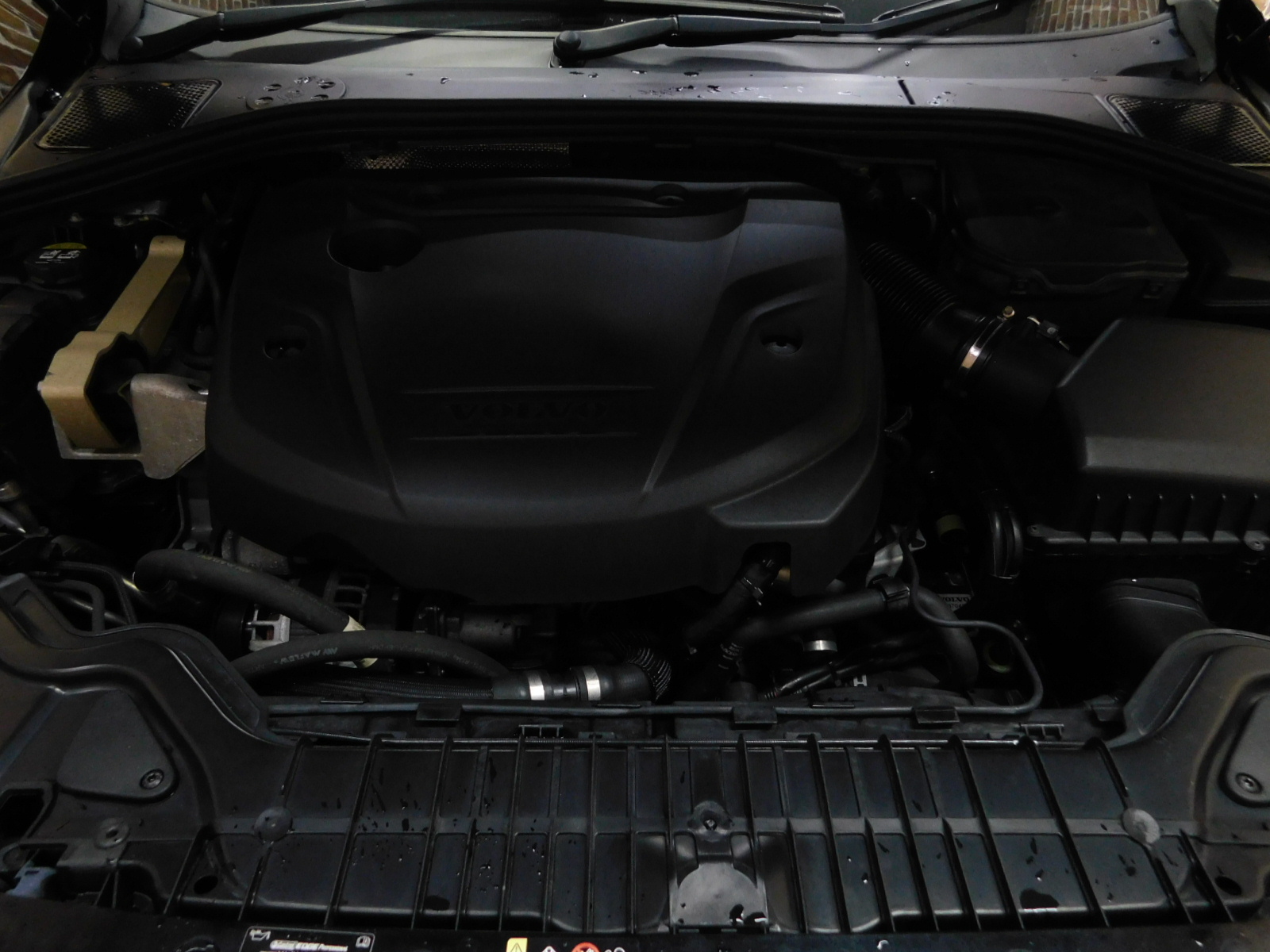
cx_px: 635
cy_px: 476
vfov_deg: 58.9
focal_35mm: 23
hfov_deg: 73.9
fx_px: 844
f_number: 3
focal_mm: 4
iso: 400
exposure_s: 1/30
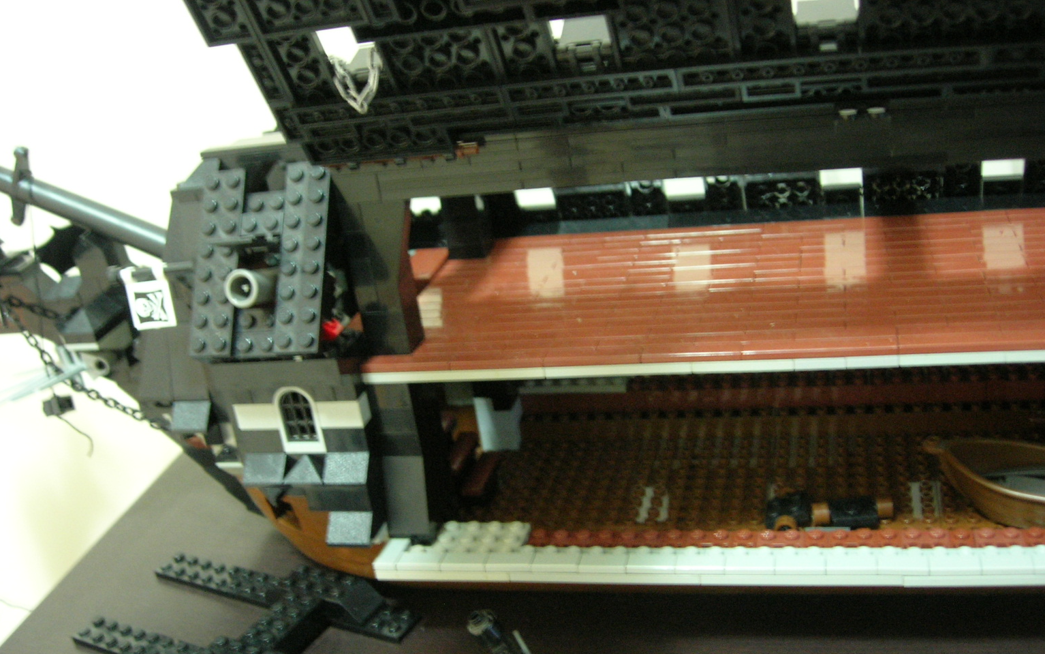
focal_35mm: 42
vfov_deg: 30.5
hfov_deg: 47.2
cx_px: 516
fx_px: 1196
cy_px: 372
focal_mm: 7.8
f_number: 2.8
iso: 200
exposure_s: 1/1.8
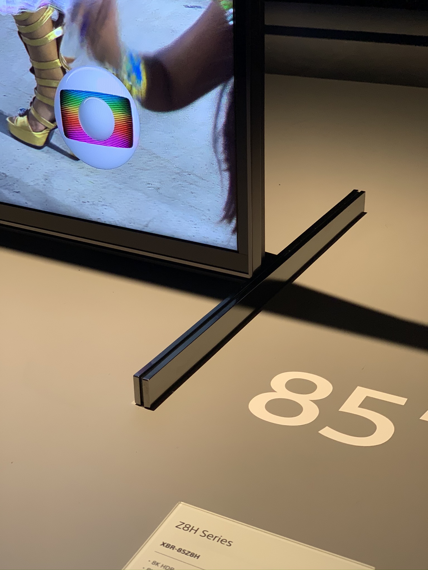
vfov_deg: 36.8
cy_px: 285
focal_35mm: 52
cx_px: 214
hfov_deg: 28.0
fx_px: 857
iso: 125
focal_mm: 6
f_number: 2.4
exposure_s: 1/60
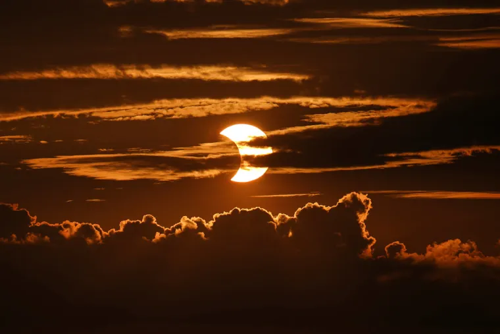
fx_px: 5556
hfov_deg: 5.2
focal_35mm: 400
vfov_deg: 3.4
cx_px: 250
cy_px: 167
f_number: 2.8
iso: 50
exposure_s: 1/6400
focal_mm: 400
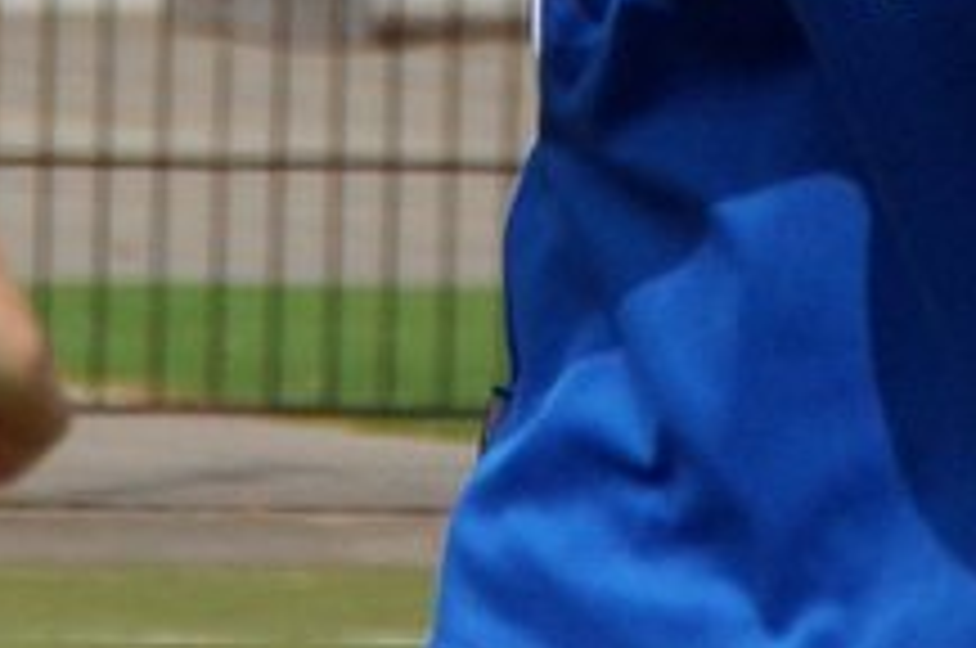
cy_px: -459
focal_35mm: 992
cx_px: -378
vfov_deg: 1.4
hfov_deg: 2.1
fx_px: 26854
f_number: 6.3
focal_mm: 140
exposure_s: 1/2000
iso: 400
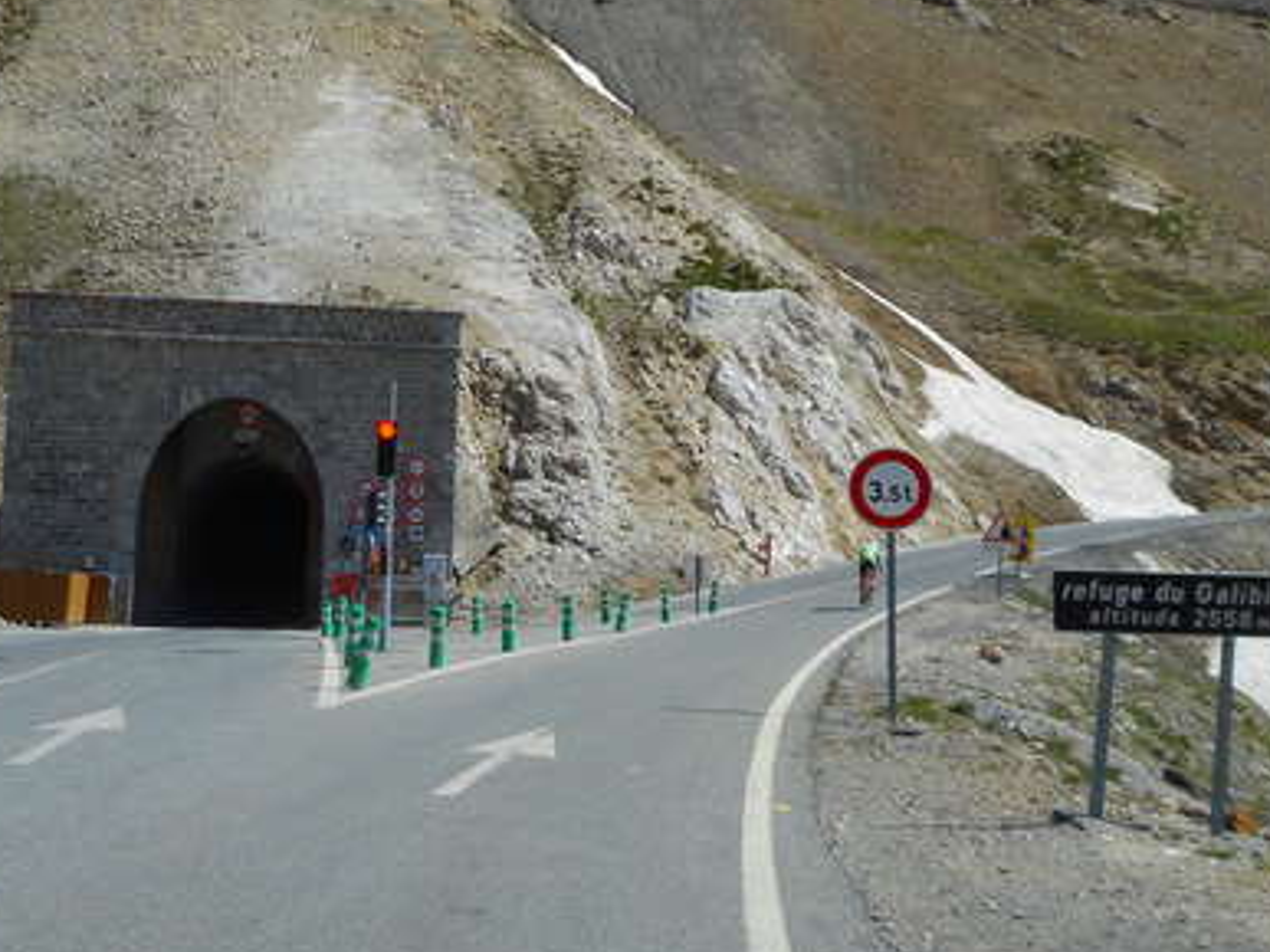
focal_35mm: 45
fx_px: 1650
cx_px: 673
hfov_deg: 42.1
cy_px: 397
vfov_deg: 32.1
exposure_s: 1/1000
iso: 80
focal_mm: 5.2
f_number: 4
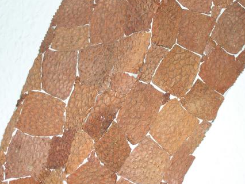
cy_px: 79
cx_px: 122
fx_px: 652
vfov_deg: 16.1
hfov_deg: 21.3
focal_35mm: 92
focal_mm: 16.3
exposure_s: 1/60
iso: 100
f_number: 4
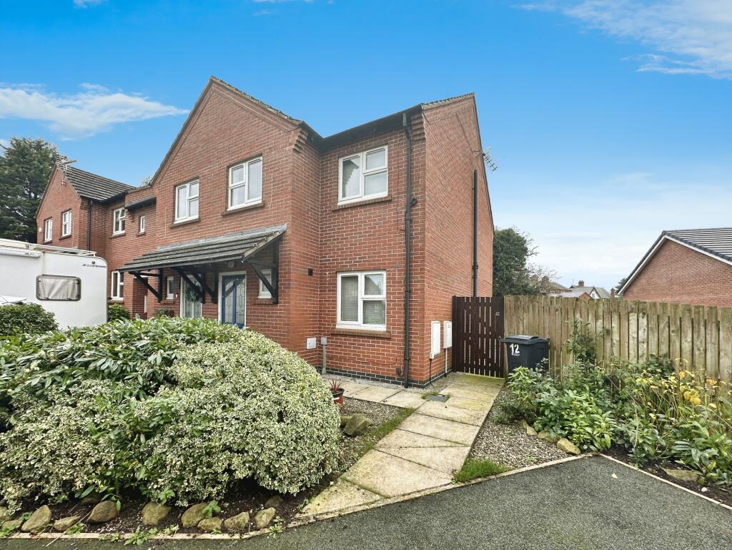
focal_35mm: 14
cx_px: 366
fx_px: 296
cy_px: 275
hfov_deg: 102.0
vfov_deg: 85.7
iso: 50
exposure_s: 1/99
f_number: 2.2
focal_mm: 2.22
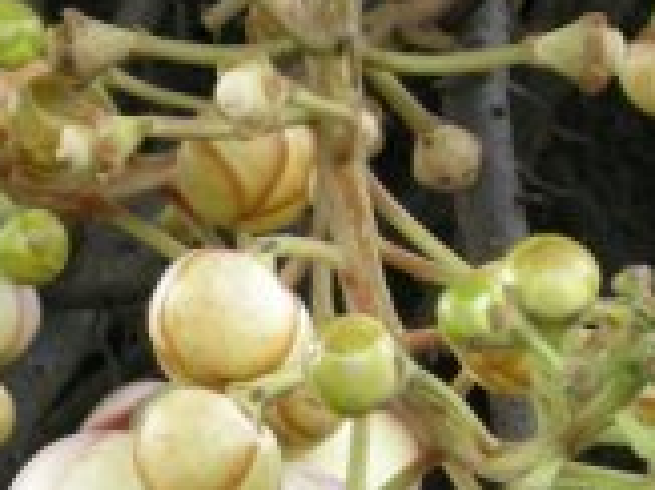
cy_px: 398
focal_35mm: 350
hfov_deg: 5.7
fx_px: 6618
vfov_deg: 4.2
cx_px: 257
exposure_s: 1/47
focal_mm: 18.6
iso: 258
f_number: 4.3
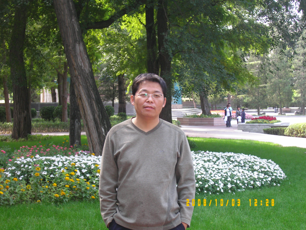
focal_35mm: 70
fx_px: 619
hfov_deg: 27.8
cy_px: 115
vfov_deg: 21.0
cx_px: 153
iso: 100
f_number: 4
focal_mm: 116
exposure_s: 1/60
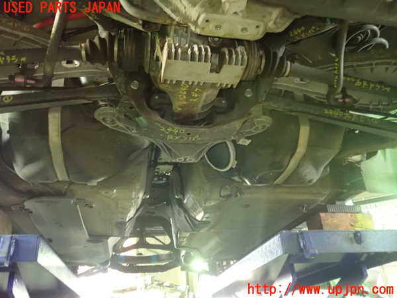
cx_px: 198
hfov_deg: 60.0
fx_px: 344
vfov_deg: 46.8
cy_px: 149
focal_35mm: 30
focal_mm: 5.5
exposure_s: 1/30
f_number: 2.3
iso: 1600
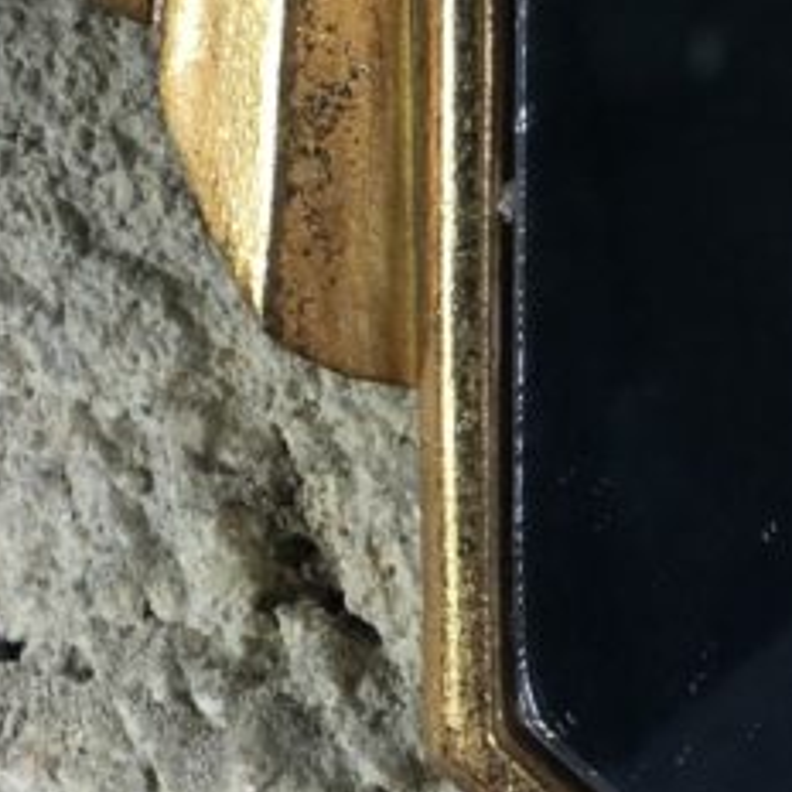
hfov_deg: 8.5
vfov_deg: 8.5
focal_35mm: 203
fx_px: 5255
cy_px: -232
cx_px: -304
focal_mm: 6
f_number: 2.4
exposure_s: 1/50
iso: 20
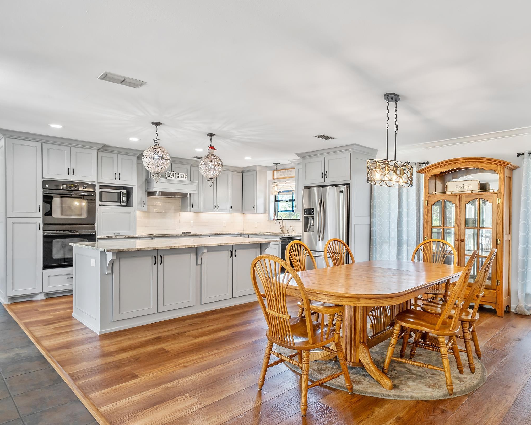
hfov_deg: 75.0
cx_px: 255
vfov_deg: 63.1
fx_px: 346
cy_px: 213
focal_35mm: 22
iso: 800
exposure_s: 1/15
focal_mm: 19
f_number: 8
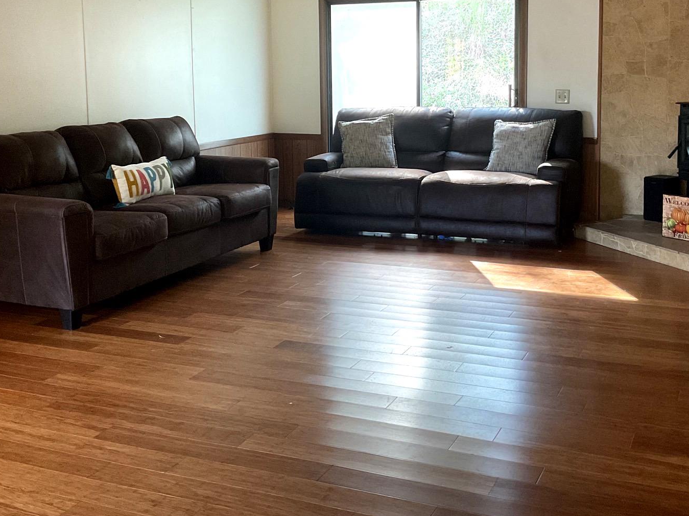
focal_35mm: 45
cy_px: 153
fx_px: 896
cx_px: 378
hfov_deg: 42.0
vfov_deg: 31.8
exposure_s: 1/60
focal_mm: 3
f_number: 1.8
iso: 200
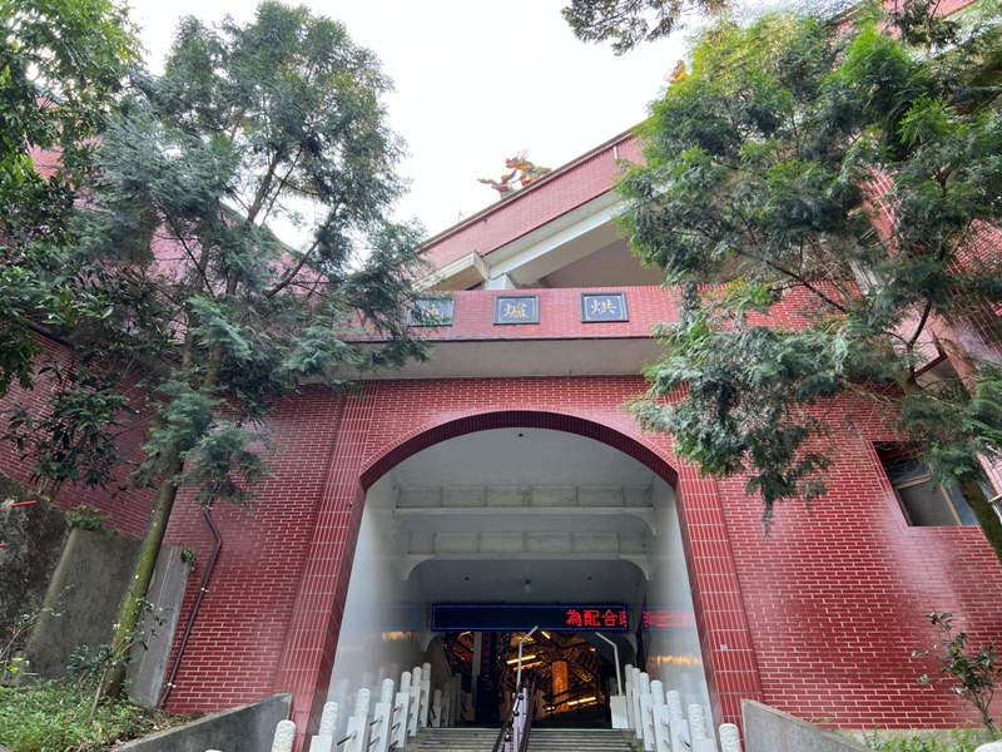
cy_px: 376
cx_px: 501
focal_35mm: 26
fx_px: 753
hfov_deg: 67.3
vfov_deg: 53.1
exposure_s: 1/256
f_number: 1.5
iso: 40
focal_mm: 5.7
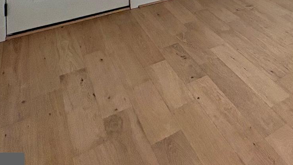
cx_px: 329
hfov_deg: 38.9
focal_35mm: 42
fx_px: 326
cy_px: -118
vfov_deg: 21.0
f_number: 2.2
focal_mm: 2.22
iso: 64
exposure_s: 1/120
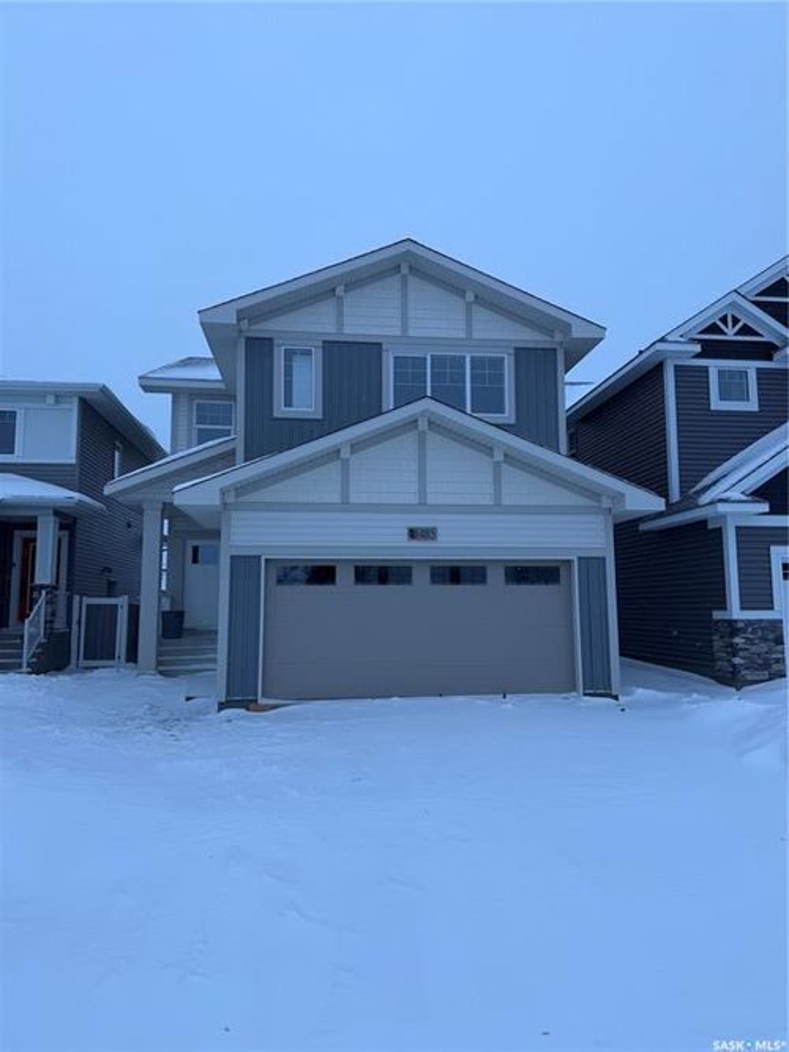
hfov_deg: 56.8
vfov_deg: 71.6
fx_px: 730
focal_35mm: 24
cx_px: 394
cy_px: 526
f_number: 1.78
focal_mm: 6.76
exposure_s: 1/831
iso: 80
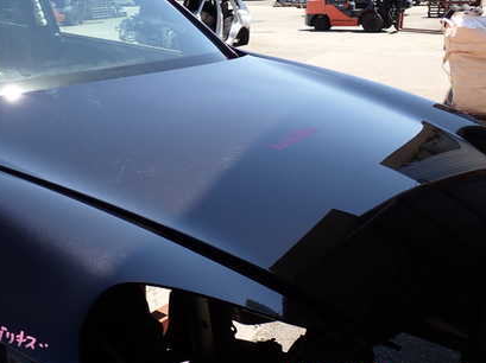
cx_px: 197
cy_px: 125
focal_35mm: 47
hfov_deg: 40.3
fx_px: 659
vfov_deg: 30.6
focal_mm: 5.79
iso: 100
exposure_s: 1/640
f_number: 3.2
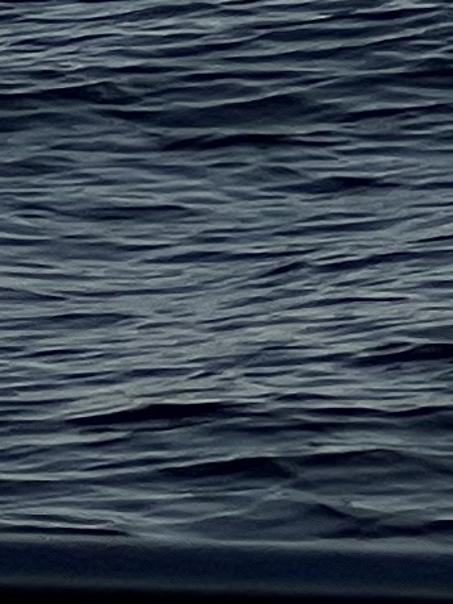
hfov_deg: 2.1
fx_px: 11818
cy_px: -974
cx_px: 2060
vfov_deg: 2.9
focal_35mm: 677
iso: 20
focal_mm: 9
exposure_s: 1/4065
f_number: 2.8
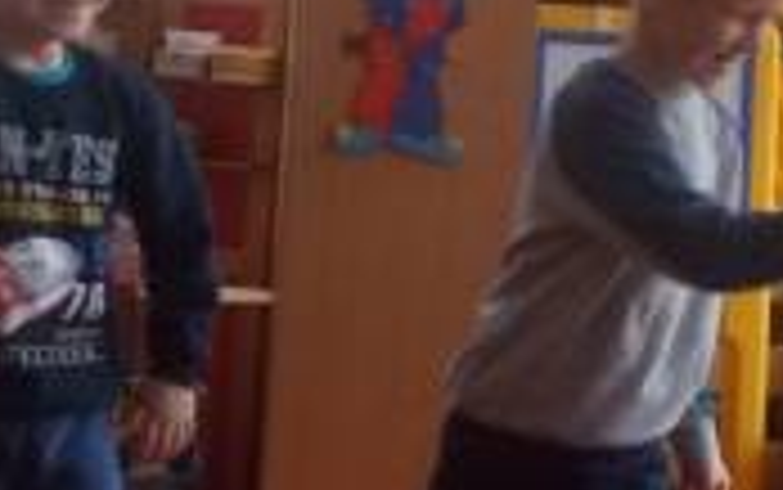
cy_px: 70
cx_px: 567
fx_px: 2541
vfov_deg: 11.0
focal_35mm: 119
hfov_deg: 17.4
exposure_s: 1/60
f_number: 3.2
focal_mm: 4.6
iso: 400
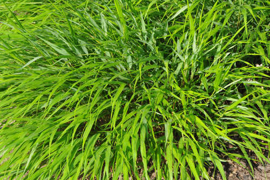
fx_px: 1180
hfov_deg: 13.1
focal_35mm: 158
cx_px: 135
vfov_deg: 8.7
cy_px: 90
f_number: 18
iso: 320
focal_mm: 105
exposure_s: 1/30
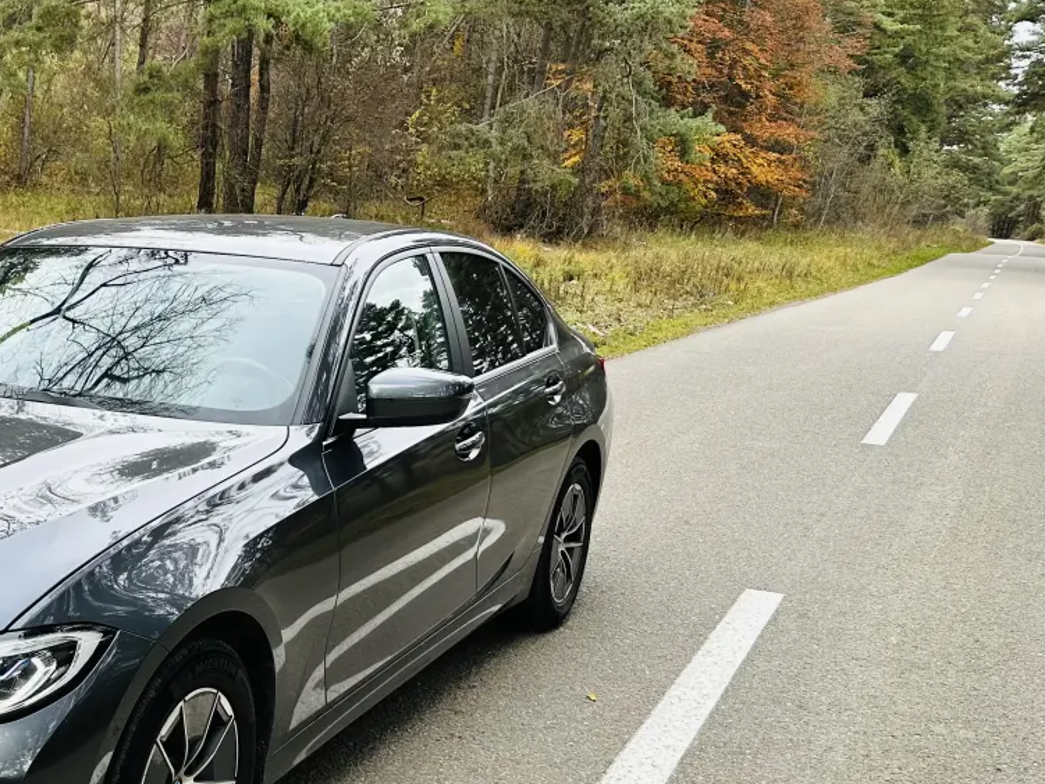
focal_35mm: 46
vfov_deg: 31.1
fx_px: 1388
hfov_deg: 37.8
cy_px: 563
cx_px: 60
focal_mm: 6.86
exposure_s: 1/594
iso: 80
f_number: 1.78
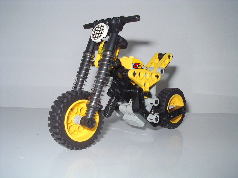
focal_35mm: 38
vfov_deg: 37.7
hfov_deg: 49.0
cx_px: 119
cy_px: 89
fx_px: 261
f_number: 4.8
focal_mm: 5.8
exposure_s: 1/60
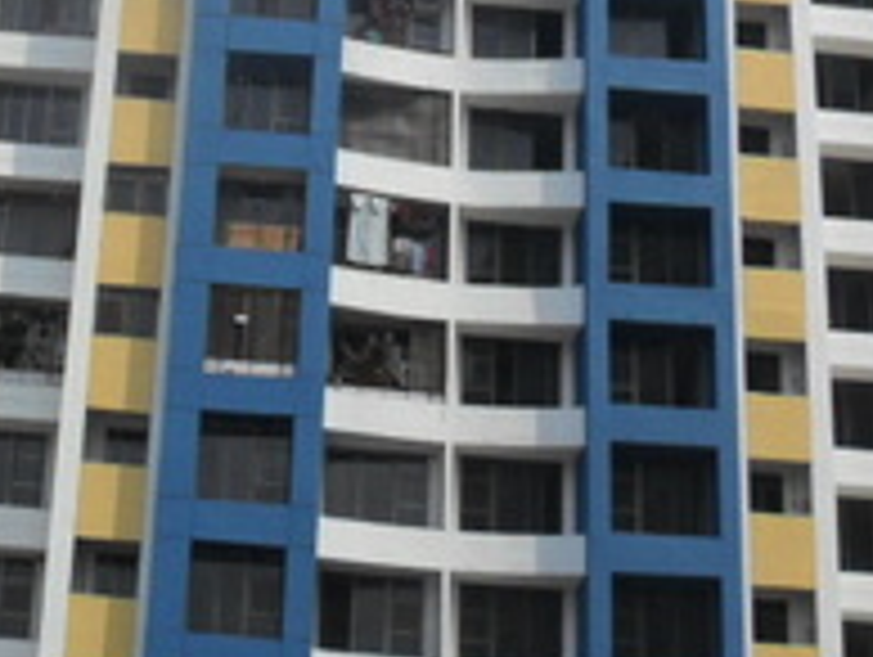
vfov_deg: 16.6
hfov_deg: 21.9
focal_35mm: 89
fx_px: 2247
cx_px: 266
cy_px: 176
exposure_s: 1/250
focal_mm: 4.9
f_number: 8.9
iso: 100
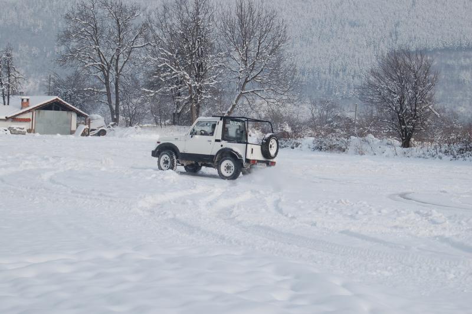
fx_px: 943
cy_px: 157
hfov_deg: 28.1
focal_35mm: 72
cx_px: 236
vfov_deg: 18.9
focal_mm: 48
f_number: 10
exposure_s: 1/400
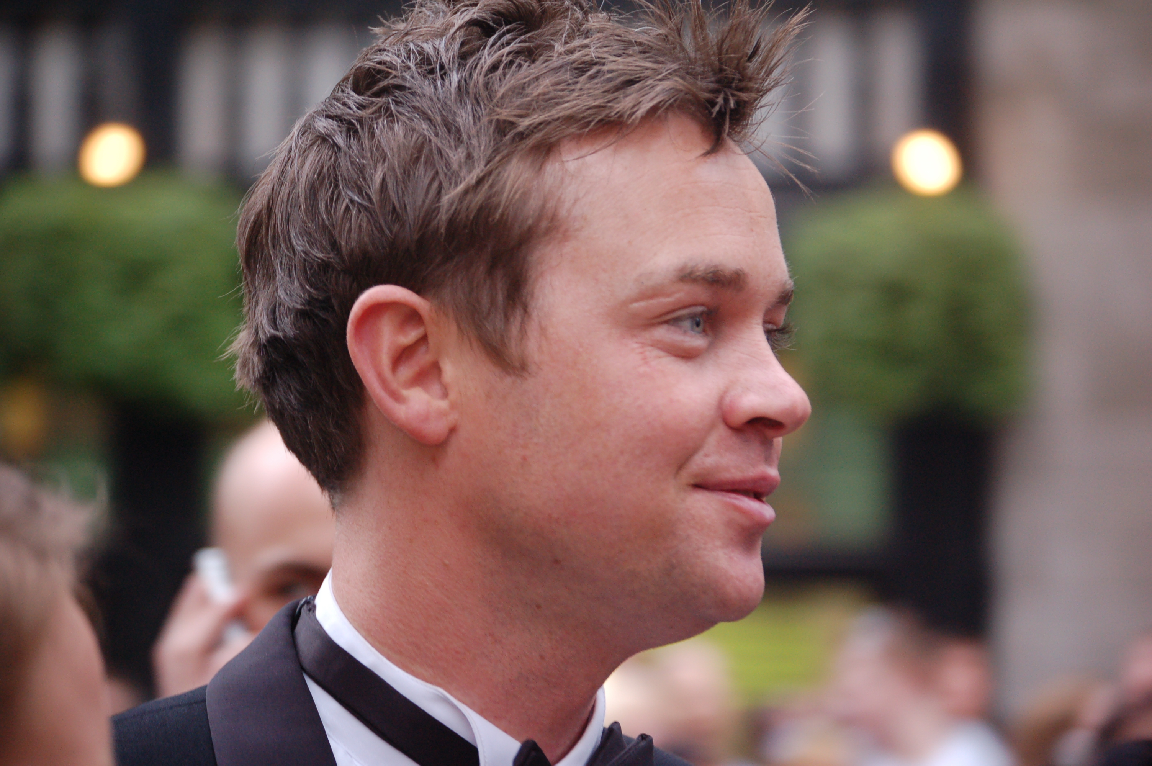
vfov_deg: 9.6
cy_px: 383
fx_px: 4556
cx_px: 576
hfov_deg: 14.4
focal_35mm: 142
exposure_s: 1/125
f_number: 4.8
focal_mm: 95
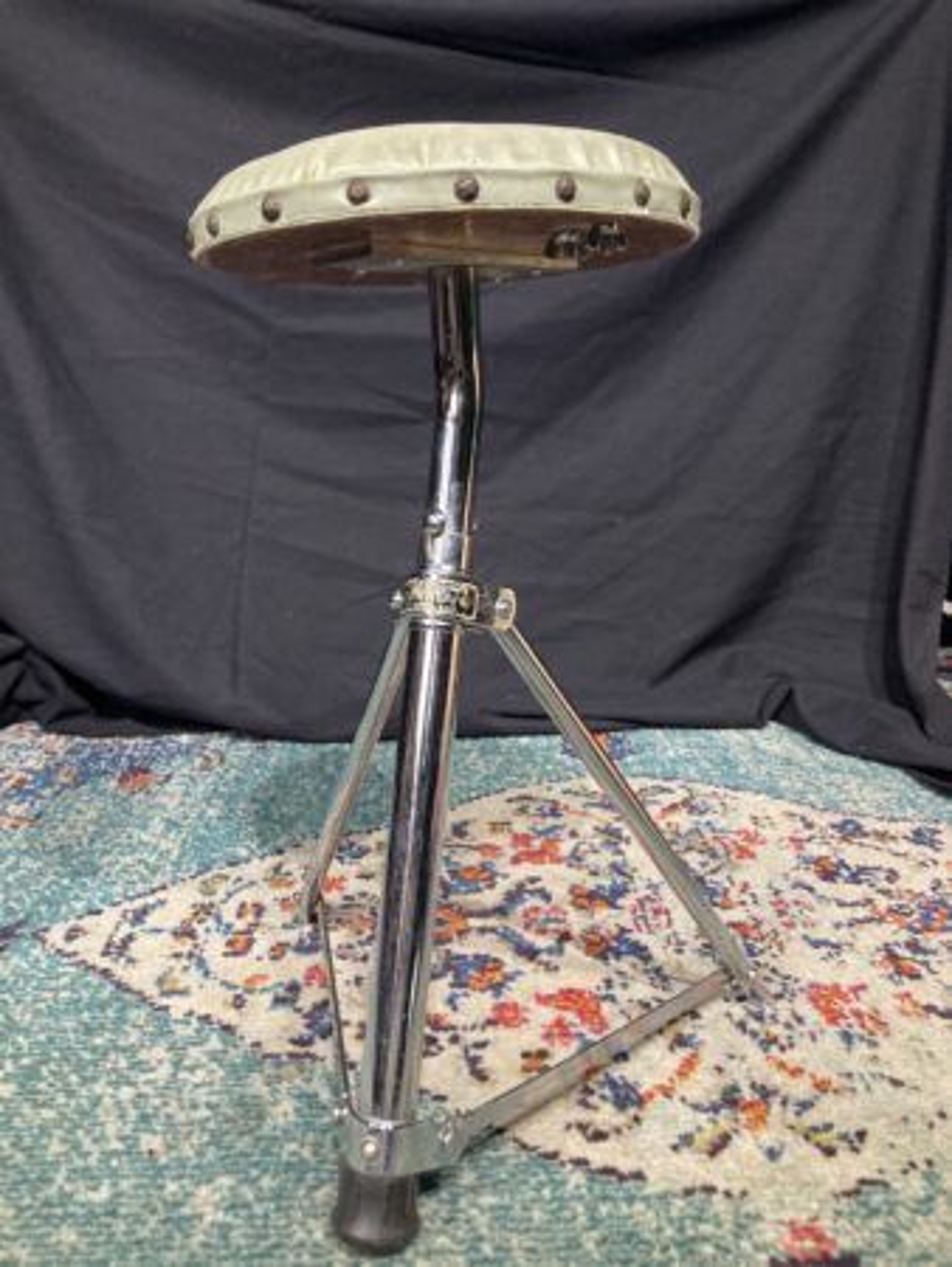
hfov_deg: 49.8
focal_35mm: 28
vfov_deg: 63.4
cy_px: 634
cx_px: 476
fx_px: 1026
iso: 250
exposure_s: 1/40
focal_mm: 3.99
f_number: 1.8
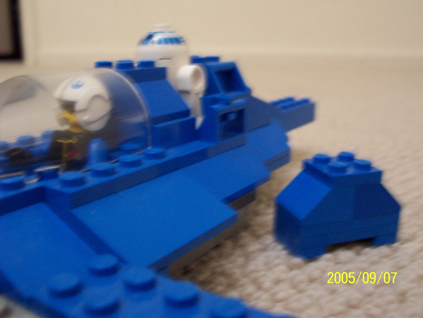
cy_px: 159
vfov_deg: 38.7
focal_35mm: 37
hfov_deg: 50.1
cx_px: 212
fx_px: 452
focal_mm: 5.6
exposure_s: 1/8
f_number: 2.8
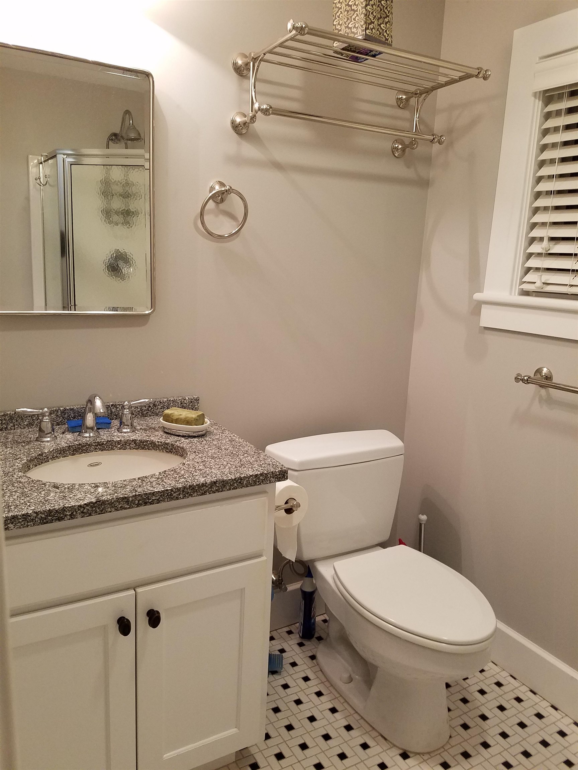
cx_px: 289
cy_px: 385
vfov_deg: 67.3
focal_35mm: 26
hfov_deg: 53.1
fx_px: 579
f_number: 1.7
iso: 160
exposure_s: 1/60
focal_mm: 4.2
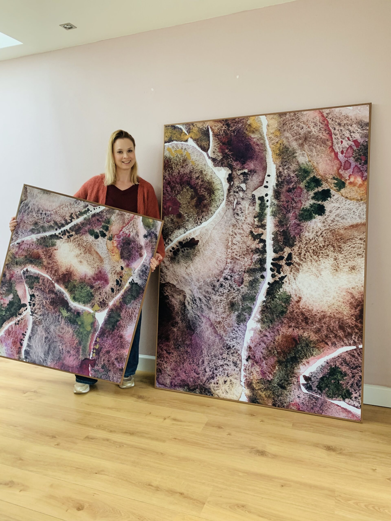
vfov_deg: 67.3
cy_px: 260
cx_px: 196
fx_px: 392
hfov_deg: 53.1
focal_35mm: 26
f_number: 1.8
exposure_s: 1/60
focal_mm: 4.25
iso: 250
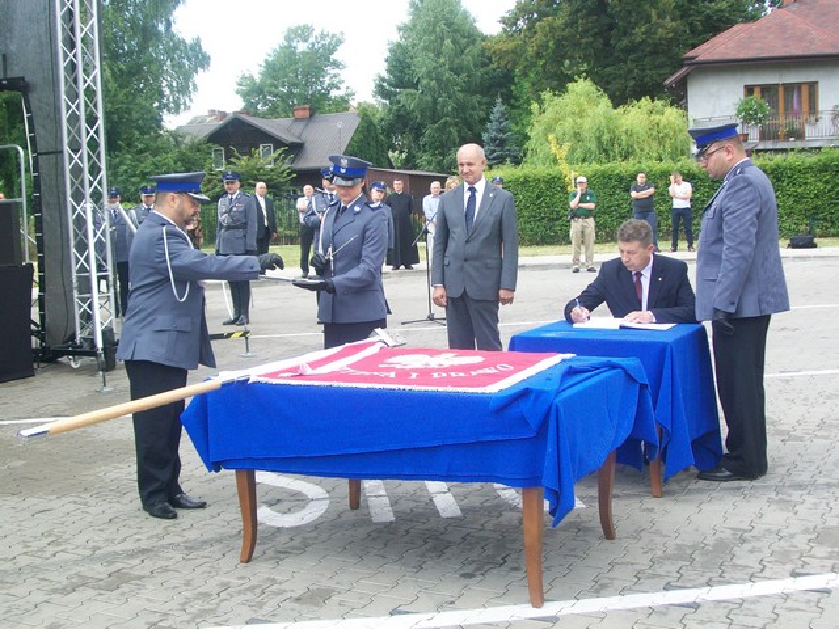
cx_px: 420
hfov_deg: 42.1
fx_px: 1091
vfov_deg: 32.2
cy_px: 314
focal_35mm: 45
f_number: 3
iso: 64
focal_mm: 7.6
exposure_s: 1/200
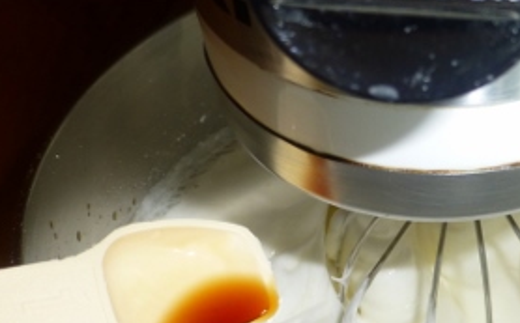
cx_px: 406
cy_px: 271
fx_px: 778
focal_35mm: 55
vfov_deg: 23.1
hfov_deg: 35.9
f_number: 3.6
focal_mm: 5.4
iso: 125
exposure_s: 1/60
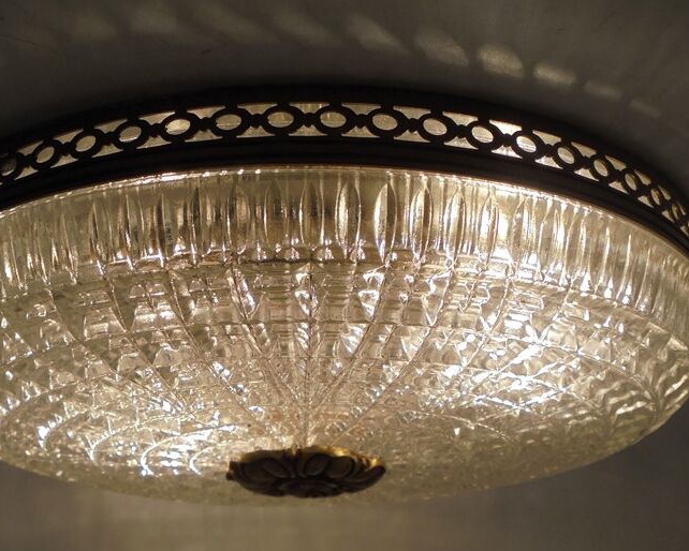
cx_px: 318
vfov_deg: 29.1
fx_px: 1061
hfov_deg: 36.0
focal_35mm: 52
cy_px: 326
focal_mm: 6.9
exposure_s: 1/320
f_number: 4.2
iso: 100
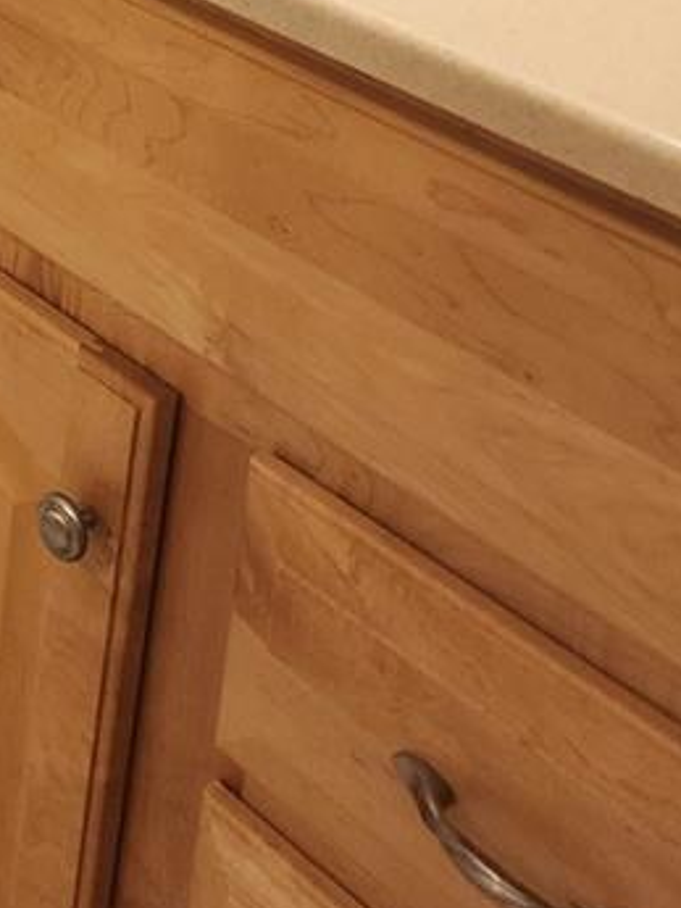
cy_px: -105
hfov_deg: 16.7
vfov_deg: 22.9
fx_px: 2097
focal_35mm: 80
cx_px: -355
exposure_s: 1/120
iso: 250
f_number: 1.8
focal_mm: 6.4
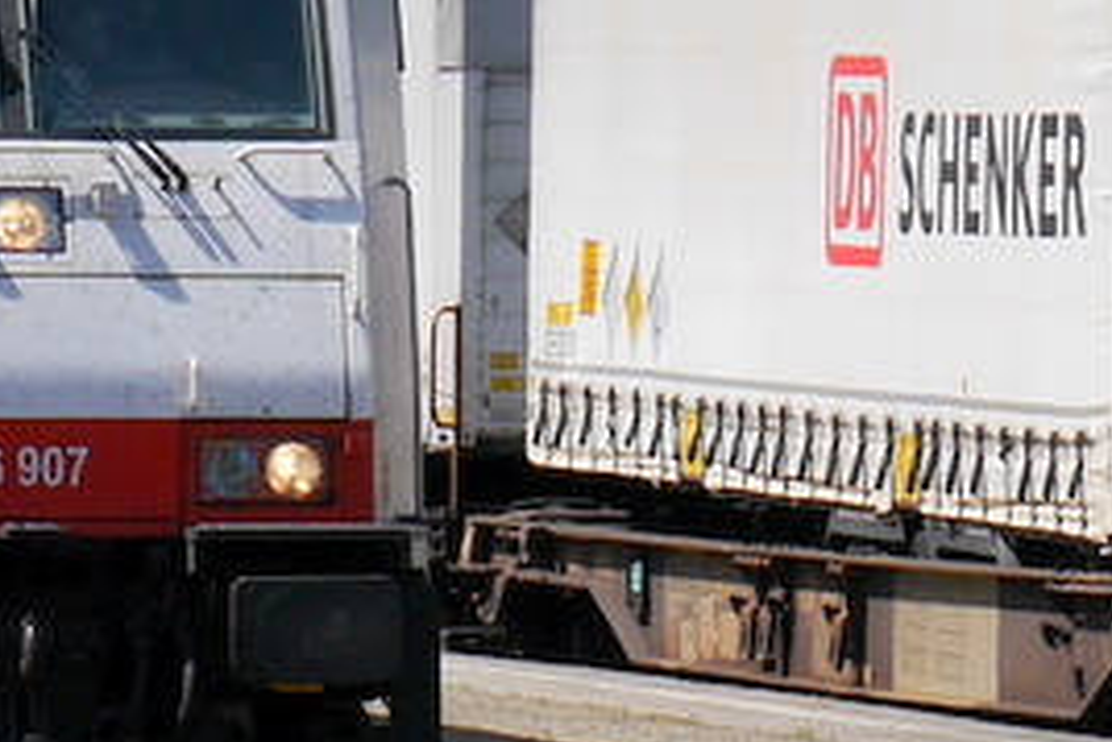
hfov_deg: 5.8
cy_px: -2
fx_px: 10816
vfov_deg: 3.9
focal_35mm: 350
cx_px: -523
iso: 160
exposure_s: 1/500
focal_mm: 45
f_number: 7.1
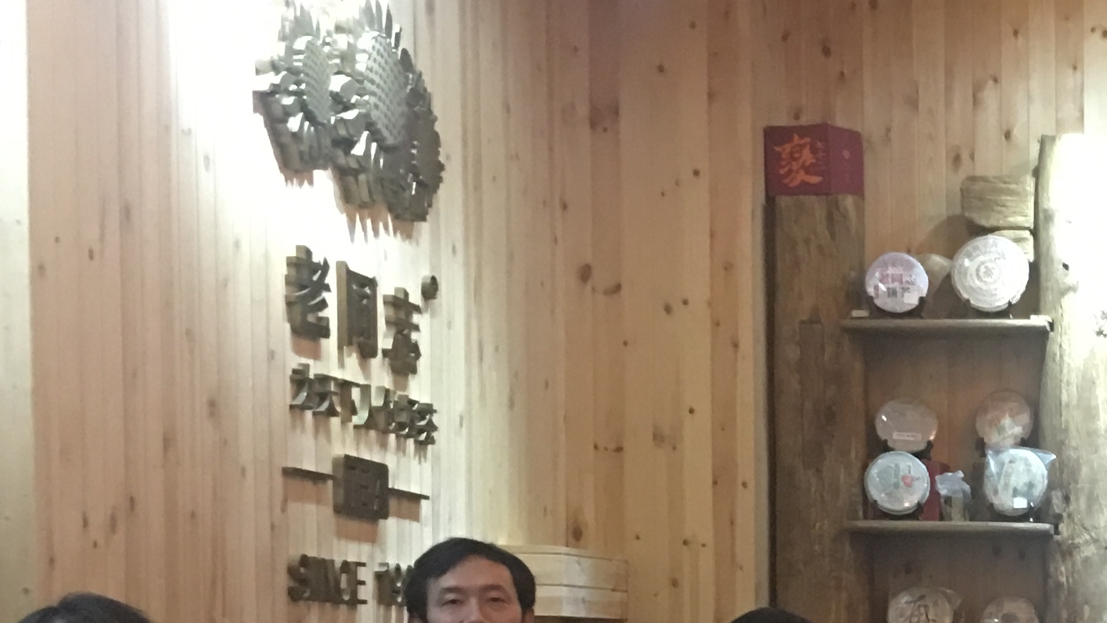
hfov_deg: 21.4
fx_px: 2642
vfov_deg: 13.1
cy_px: 771
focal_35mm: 90
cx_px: 1440
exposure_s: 1/4
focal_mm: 4.15
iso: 100
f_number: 2.2
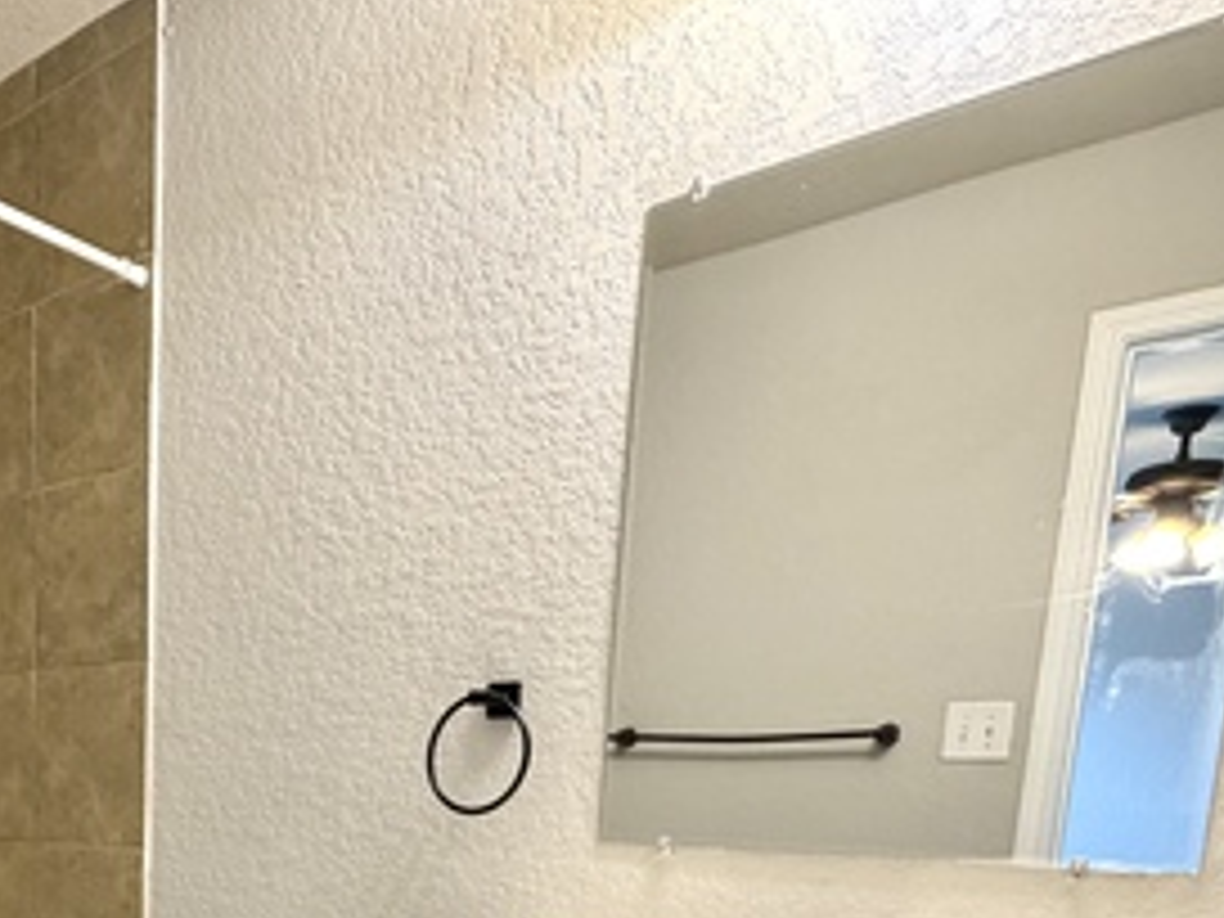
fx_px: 1167
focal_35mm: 33
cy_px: 972
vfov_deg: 37.1
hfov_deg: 51.8
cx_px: 243
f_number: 2.2
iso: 250
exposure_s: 1/60
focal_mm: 2.22
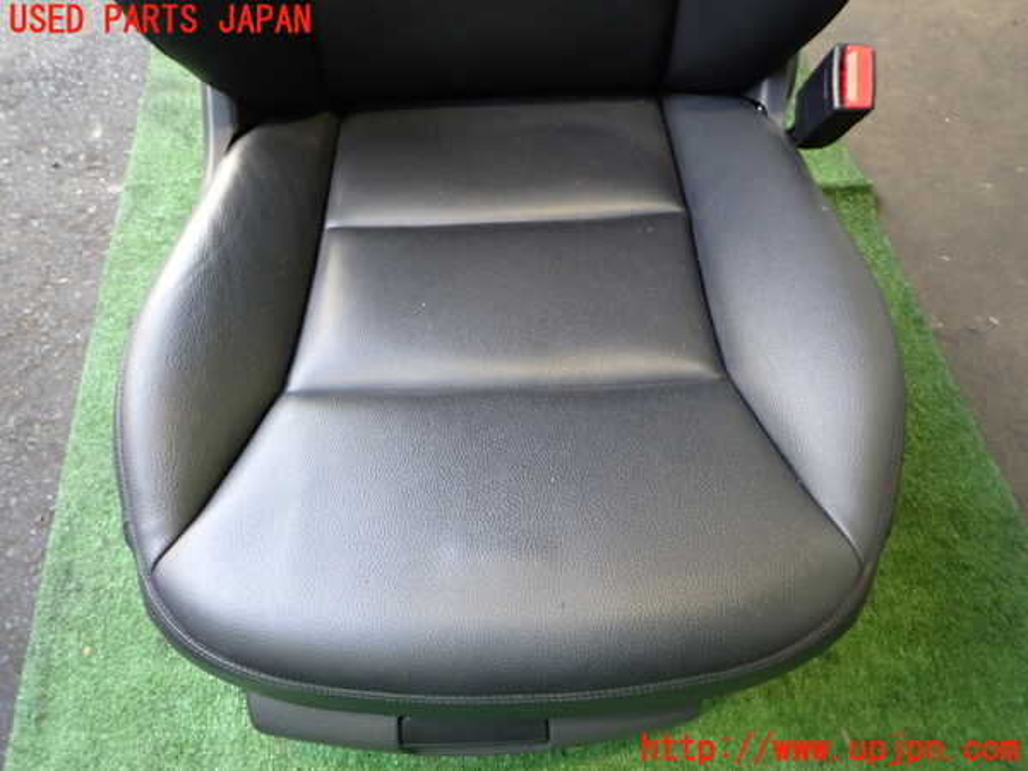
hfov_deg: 69.4
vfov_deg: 54.9
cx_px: 514
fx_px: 742
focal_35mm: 25
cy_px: 386
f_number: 2
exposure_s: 1/30
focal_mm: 4.5
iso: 250
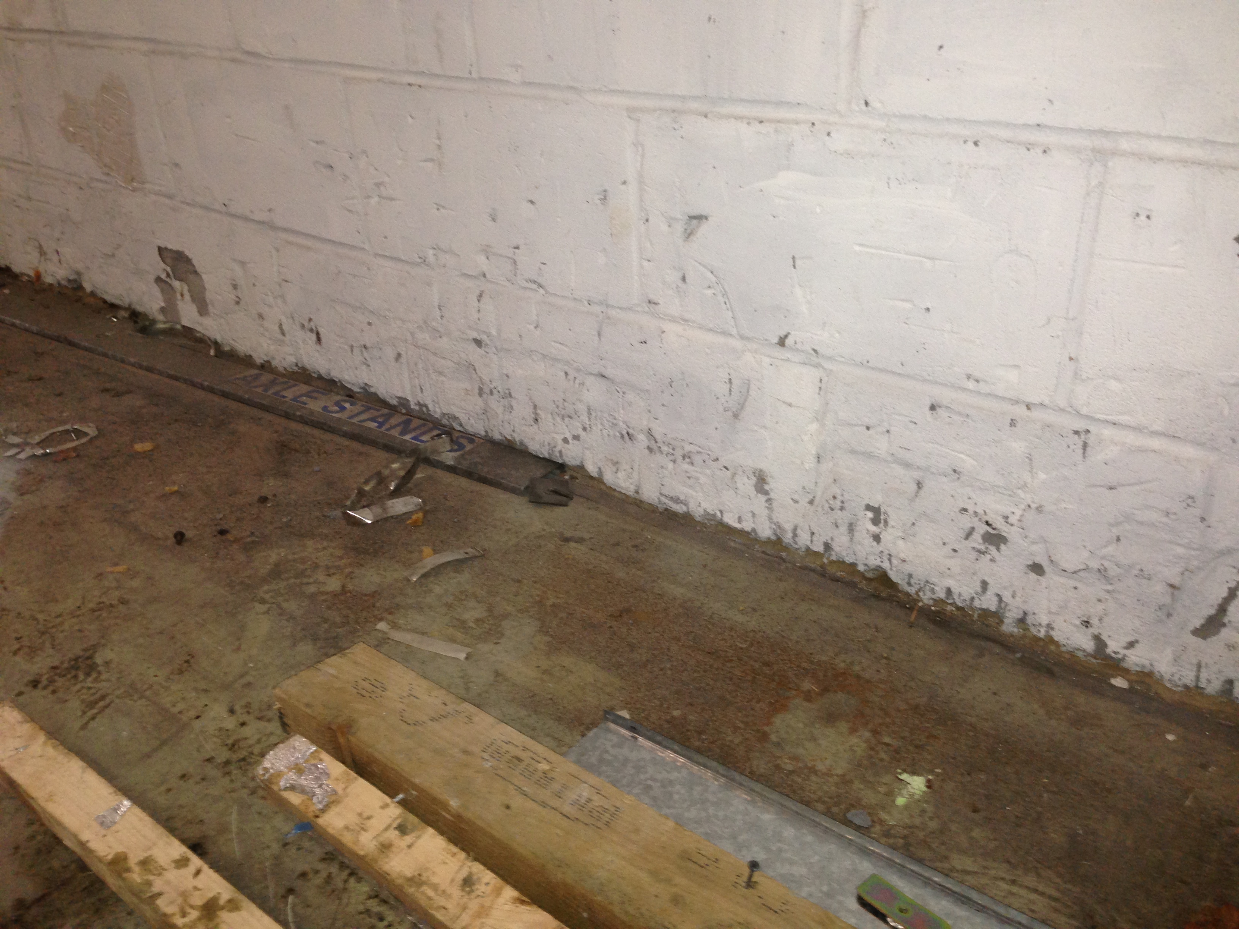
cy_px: 464
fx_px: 1181
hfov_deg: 55.4
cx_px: 620
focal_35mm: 33
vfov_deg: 42.9
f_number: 2.4
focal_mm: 4.13
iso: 125
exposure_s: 1/20
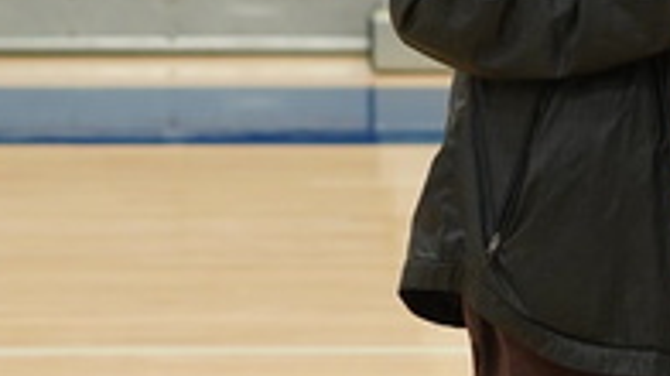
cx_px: 937
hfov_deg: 5.6
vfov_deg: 3.2
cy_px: 104
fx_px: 6818
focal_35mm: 384
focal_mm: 70
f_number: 4
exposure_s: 1/160
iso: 1600
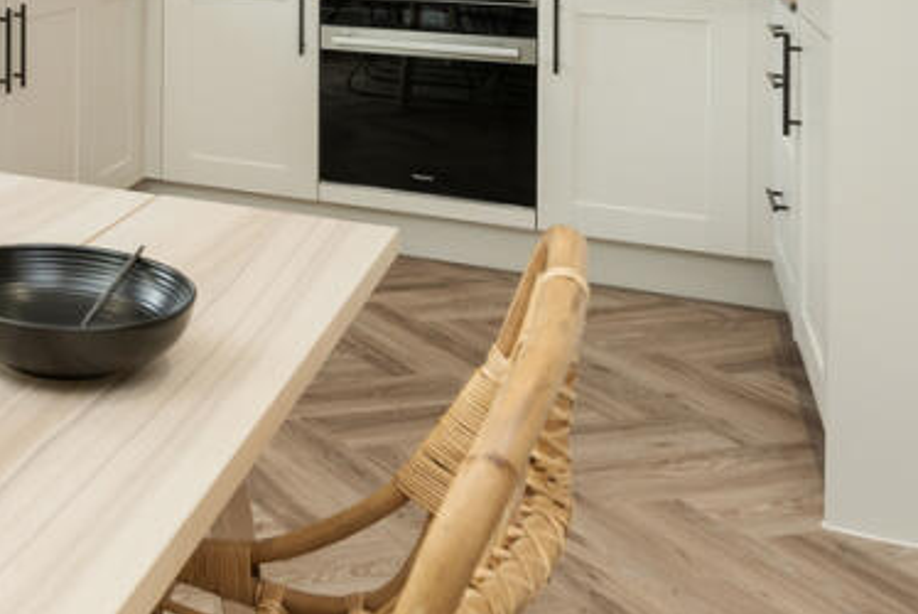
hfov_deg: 32.2
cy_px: -117
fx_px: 1327
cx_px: -160
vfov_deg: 23.8
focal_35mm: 52
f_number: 7.1
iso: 200
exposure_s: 1/15
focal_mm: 19
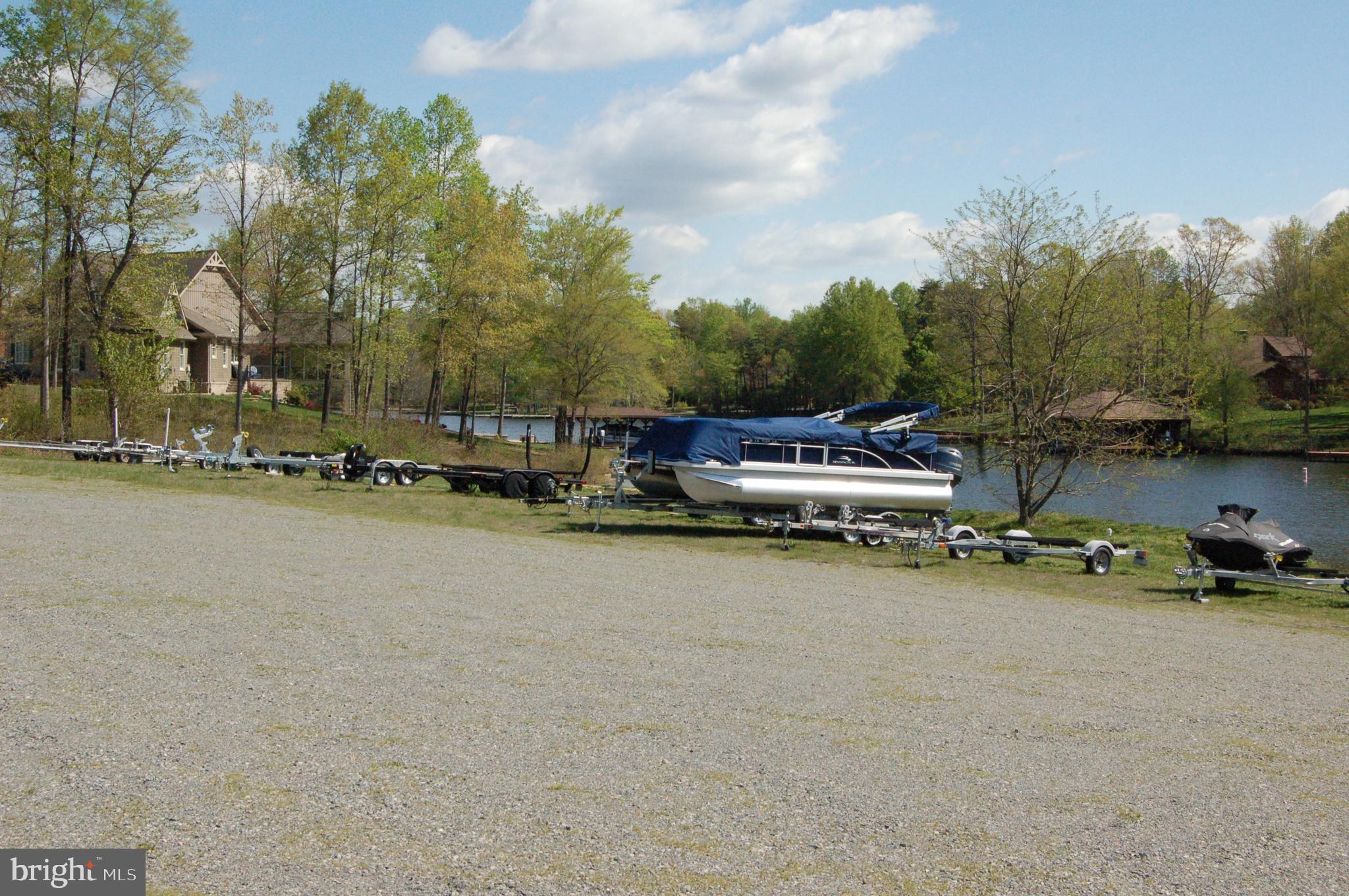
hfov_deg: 41.2
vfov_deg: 28.0
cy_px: 448
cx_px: 674
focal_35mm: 48
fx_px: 1797
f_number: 16
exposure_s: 1/1000
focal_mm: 32
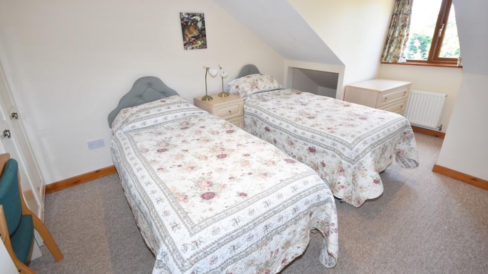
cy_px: 124
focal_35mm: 16
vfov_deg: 66.9
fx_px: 207
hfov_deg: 99.4
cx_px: 245
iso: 560
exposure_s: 1/60
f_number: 4
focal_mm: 10
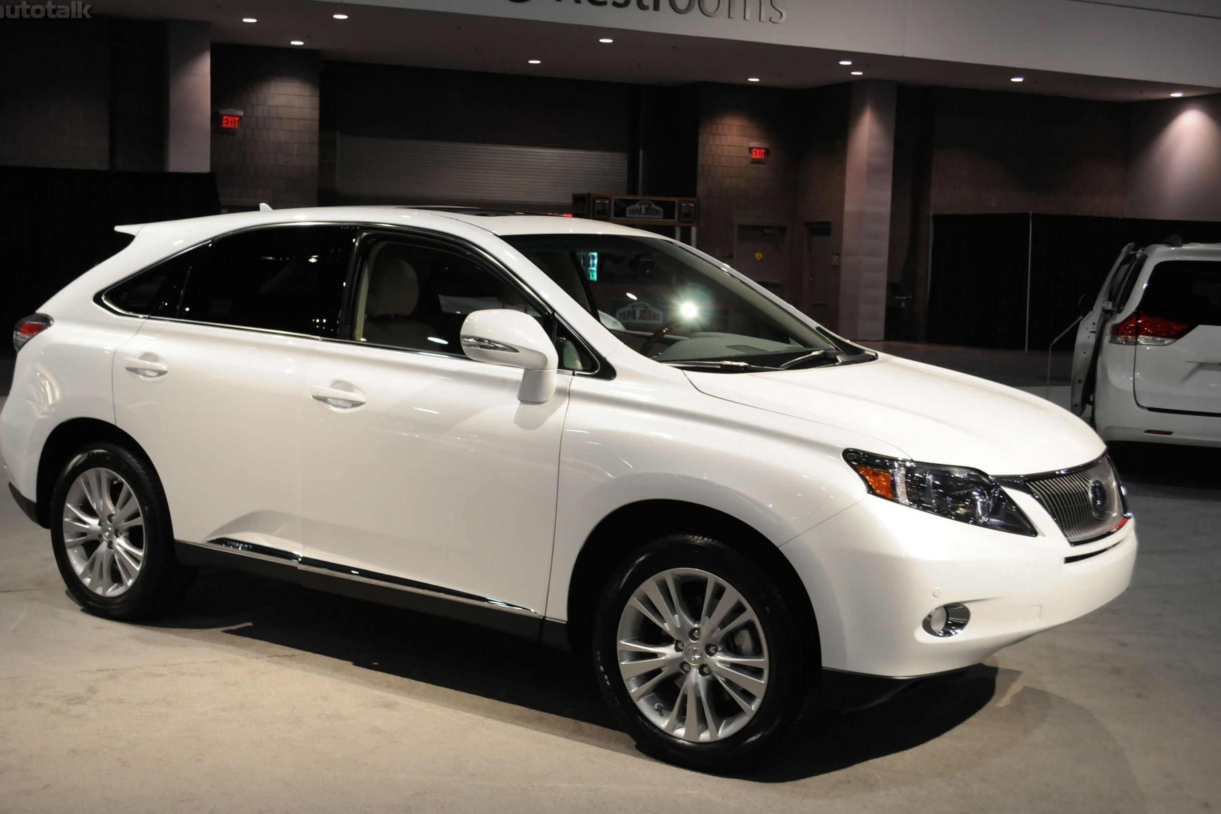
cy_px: 414
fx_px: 1458
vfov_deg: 31.2
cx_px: 606
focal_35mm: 43
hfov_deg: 45.4
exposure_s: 1/100
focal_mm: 28
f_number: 5
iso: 800
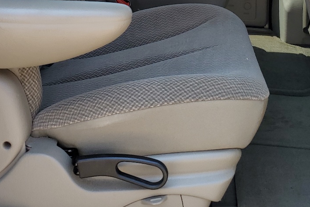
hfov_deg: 32.8
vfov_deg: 20.8
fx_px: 525
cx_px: 179
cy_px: -42
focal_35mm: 61
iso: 50
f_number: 1.5
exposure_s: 1/476
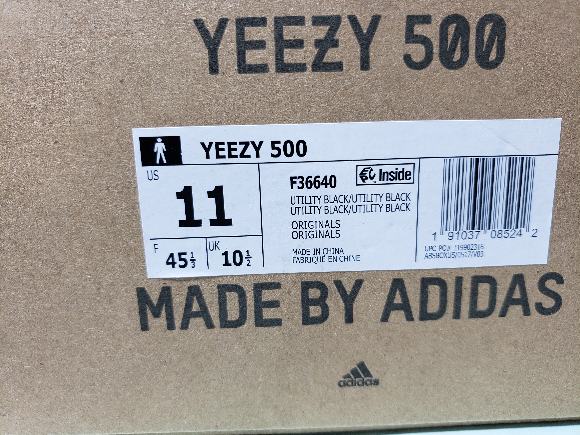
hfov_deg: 67.3
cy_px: 218
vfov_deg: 53.1
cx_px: 290
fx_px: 436
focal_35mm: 26
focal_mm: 4.3
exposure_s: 1/150
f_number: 1.5
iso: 50
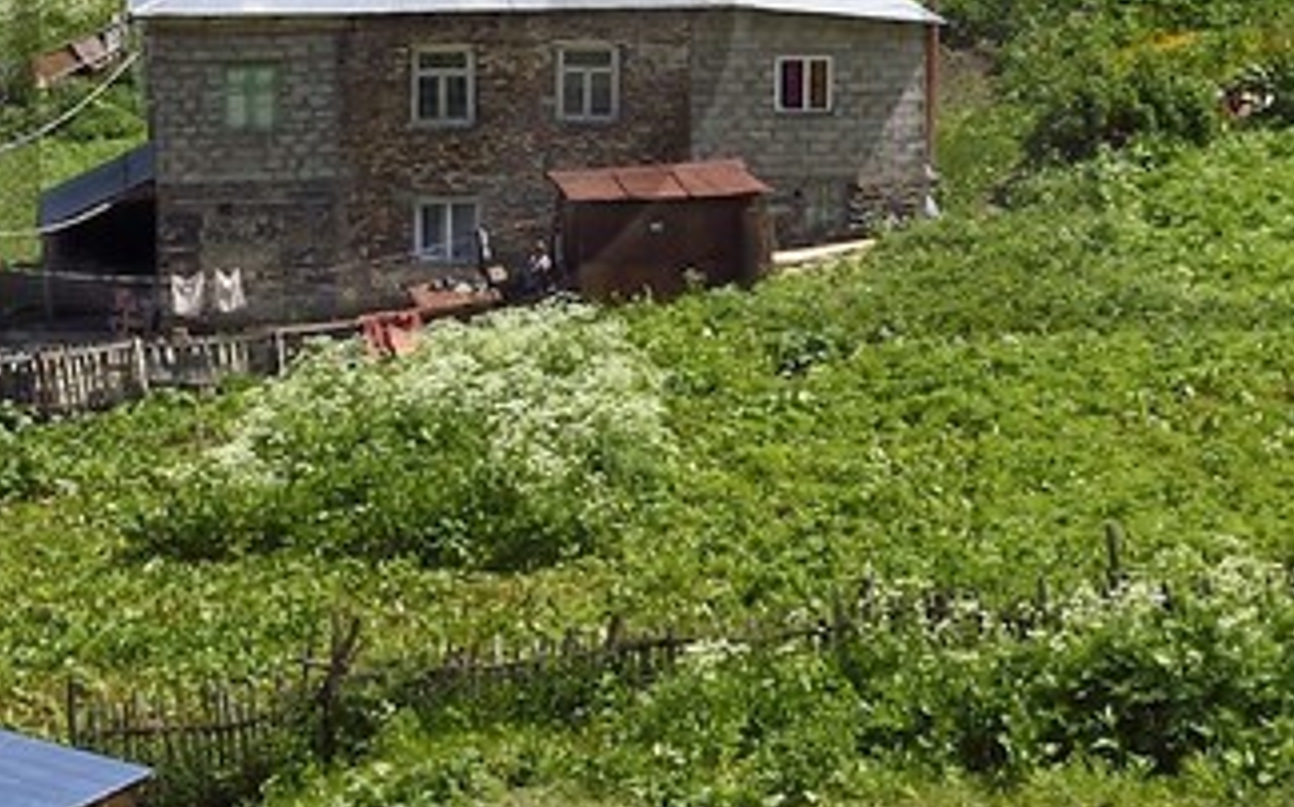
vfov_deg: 7.6
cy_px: -316
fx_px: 6026
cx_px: 819
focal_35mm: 171
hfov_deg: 12.2
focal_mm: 34
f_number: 10
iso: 200
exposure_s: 1/640
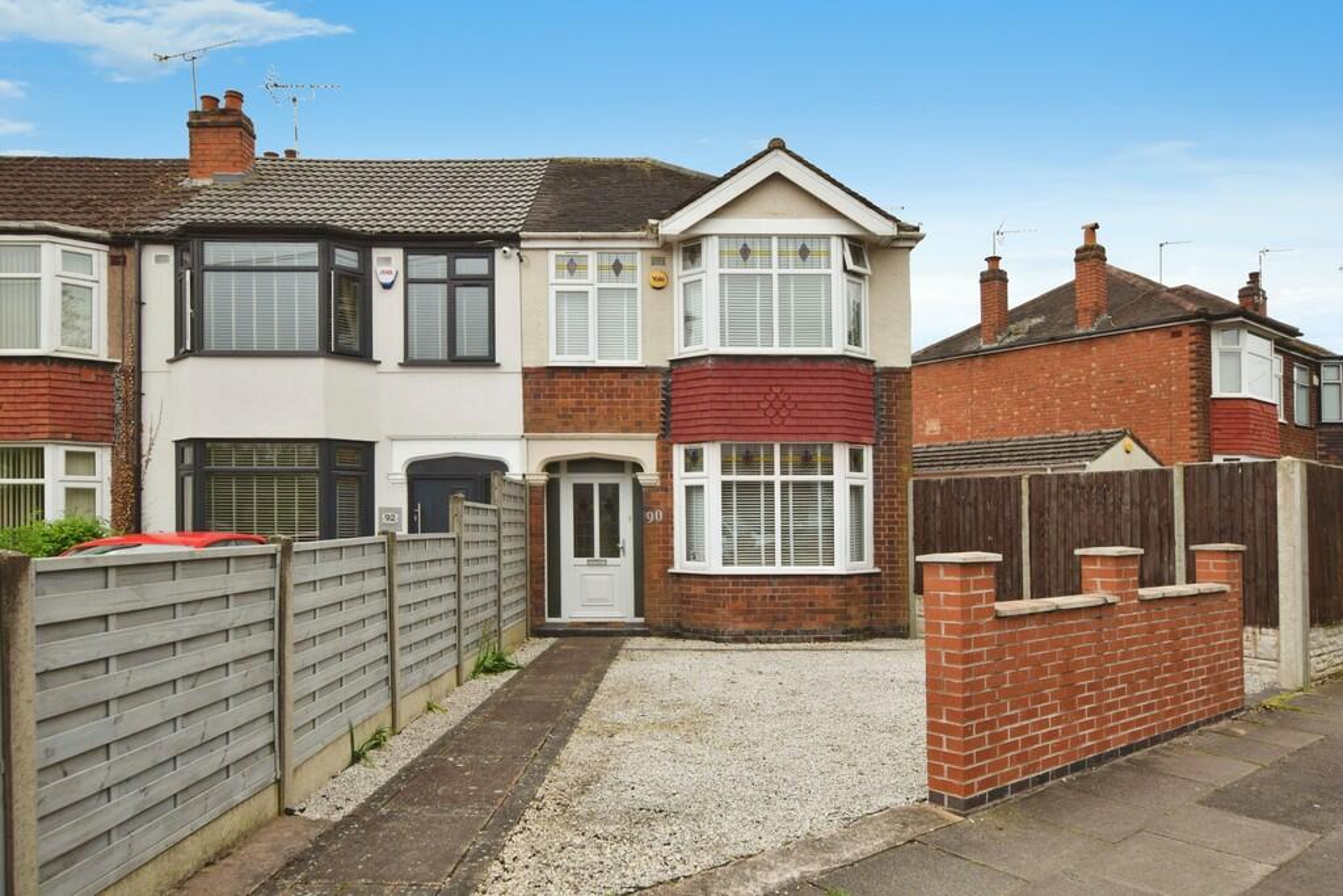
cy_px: 448
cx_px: 672
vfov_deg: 50.4
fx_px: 951
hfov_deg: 70.4
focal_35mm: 26
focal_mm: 17
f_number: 8
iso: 200
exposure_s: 1/250
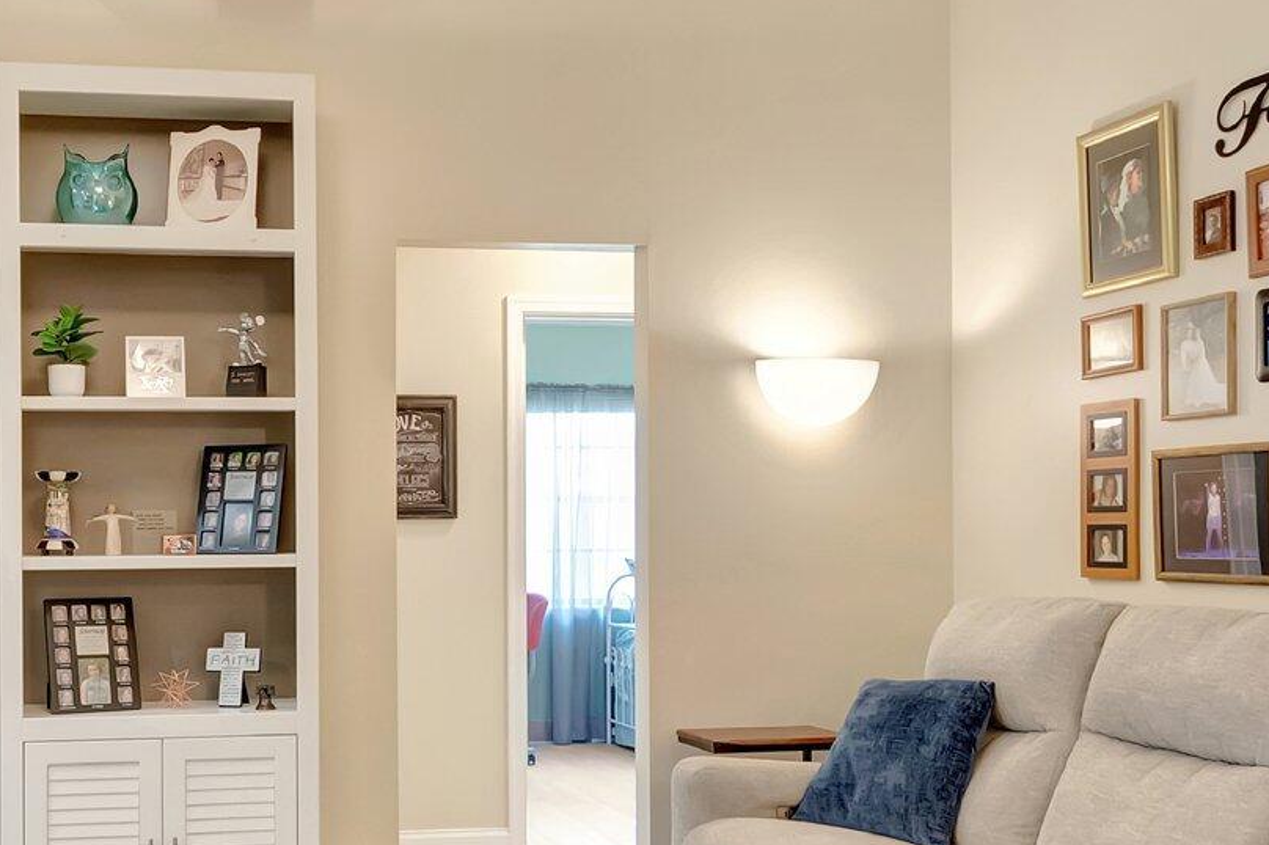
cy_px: 572
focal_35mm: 38
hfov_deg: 48.4
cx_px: 292
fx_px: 1339
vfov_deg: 34.7
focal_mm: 10
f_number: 8
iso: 640
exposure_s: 1/2.5
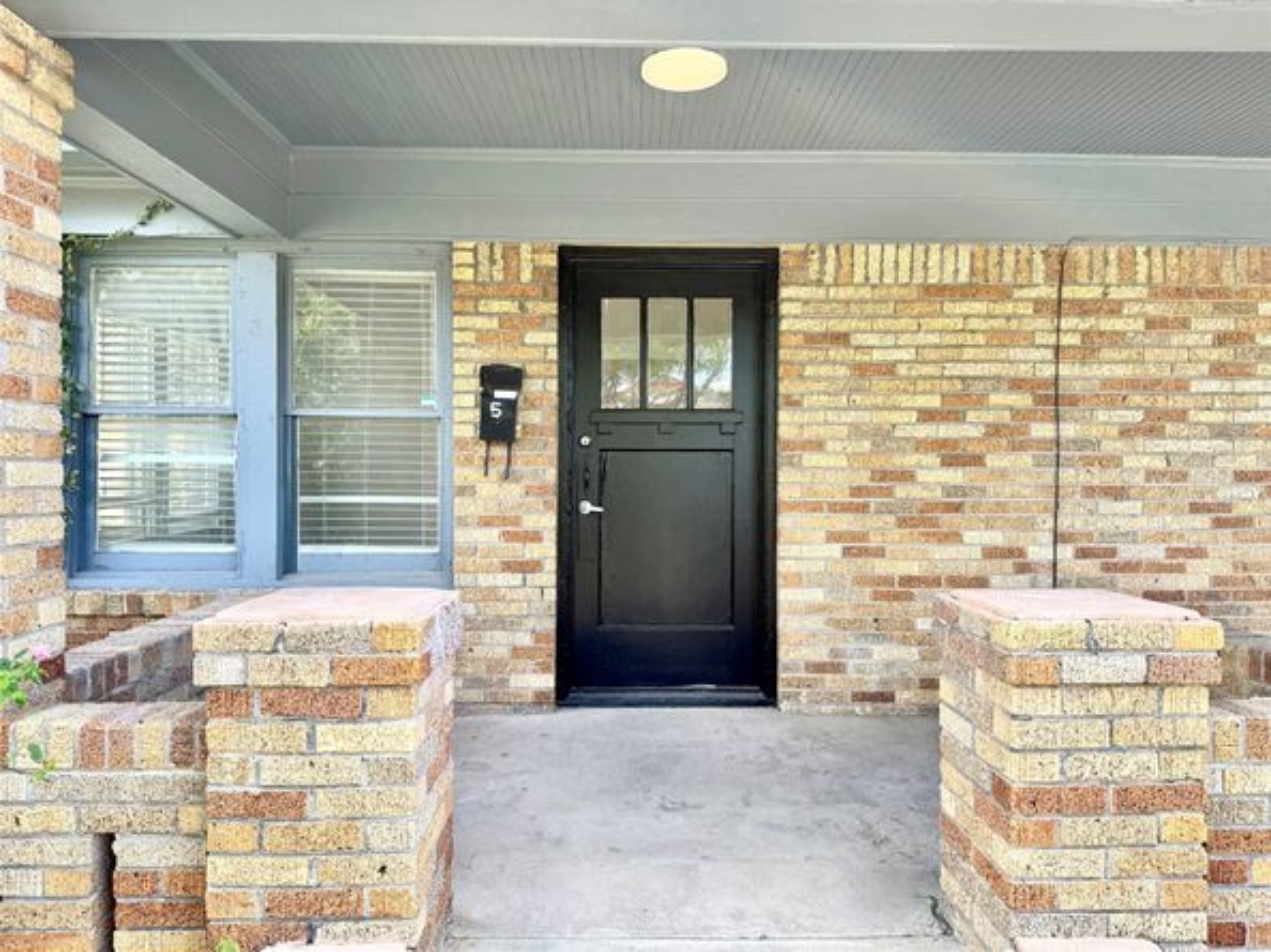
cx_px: 636
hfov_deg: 71.6
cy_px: 476
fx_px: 881
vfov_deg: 56.8
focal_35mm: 24
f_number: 1.78
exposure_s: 1/436
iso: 80
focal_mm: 6.76
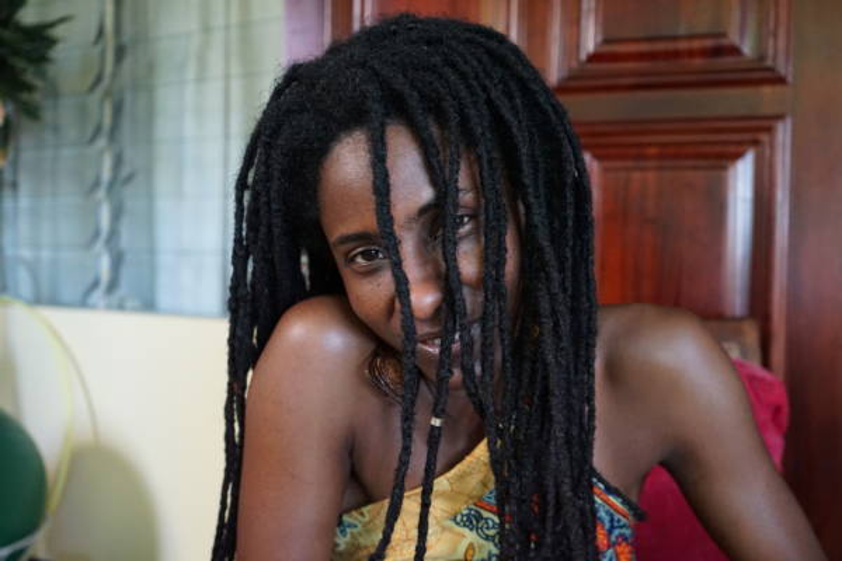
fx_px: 795
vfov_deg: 38.9
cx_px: 421
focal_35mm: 34
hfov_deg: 55.8
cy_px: 280
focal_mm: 34
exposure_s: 1/160
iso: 5000
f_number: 4
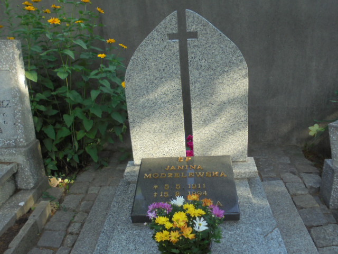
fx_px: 332
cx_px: 169
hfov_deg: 54.0
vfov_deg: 41.8
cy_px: 127
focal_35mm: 34
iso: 100
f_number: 4
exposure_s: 1/100
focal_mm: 6.1
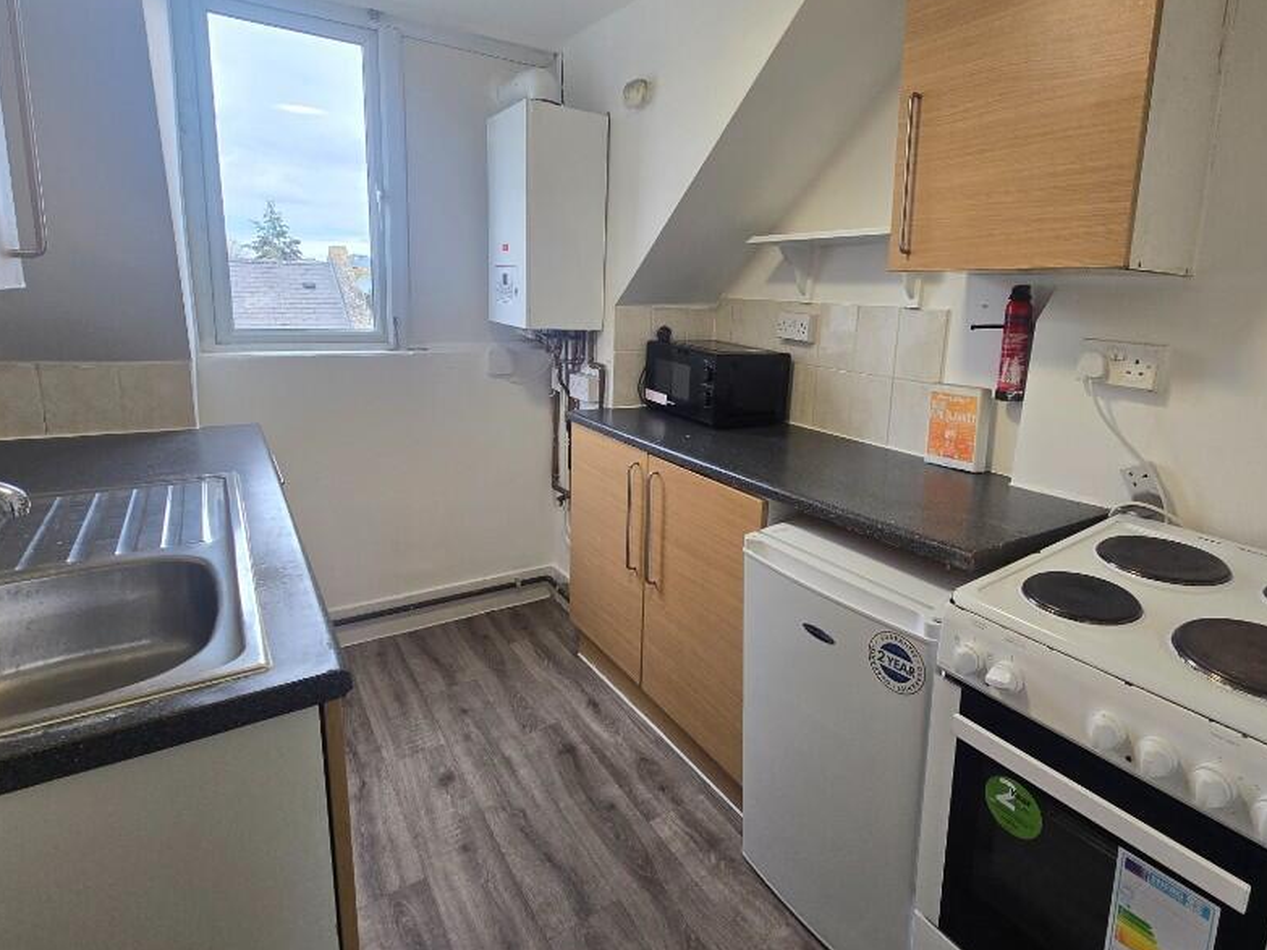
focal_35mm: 17
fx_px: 622
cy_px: 422
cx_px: 717
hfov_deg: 90.5
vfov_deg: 74.5
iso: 80
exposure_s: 1/50
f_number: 2.2
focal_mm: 2.2
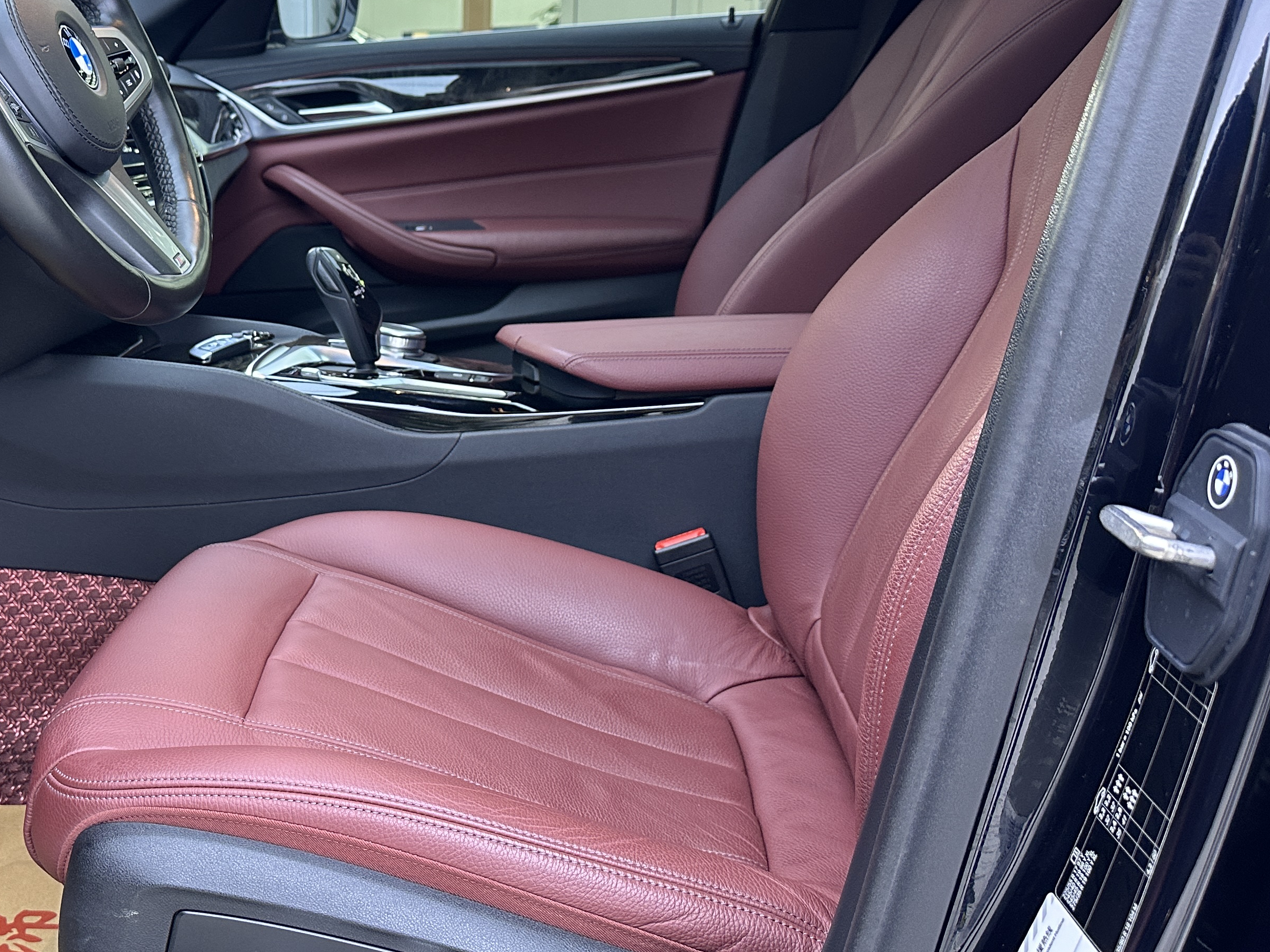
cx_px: 330
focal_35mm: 40
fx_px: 1467
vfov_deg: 35.8
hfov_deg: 45.3
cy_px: 368
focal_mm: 6.86
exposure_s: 1/61
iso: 200
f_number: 1.78
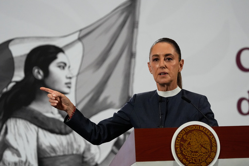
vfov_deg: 4.3
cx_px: 124
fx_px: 2219
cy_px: 83
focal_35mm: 321
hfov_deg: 6.4
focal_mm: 321
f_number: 6.3
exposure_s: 1/320
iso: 5000
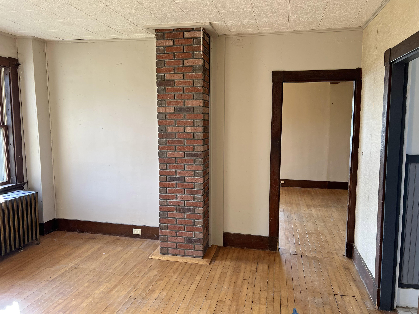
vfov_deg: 53.1
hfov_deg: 67.3
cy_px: 157
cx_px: 210
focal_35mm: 26
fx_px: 315
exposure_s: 1/121
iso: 100
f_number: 1.5
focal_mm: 5.7
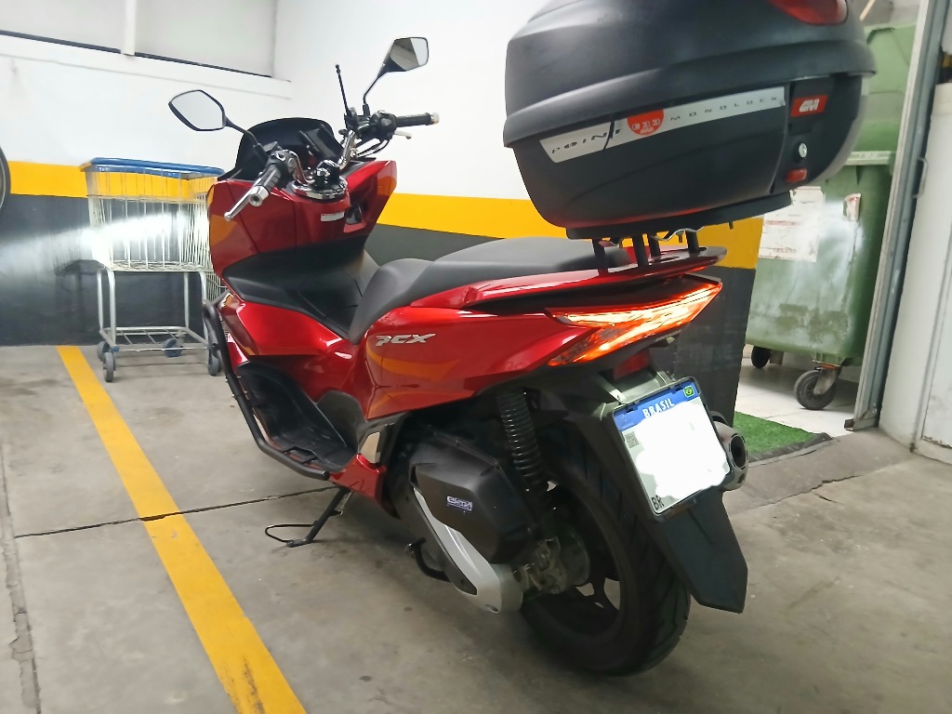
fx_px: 715
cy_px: 357
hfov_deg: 67.3
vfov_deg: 53.1
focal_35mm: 26
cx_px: 476
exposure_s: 1/20
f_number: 1.8
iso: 500
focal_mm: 3.98
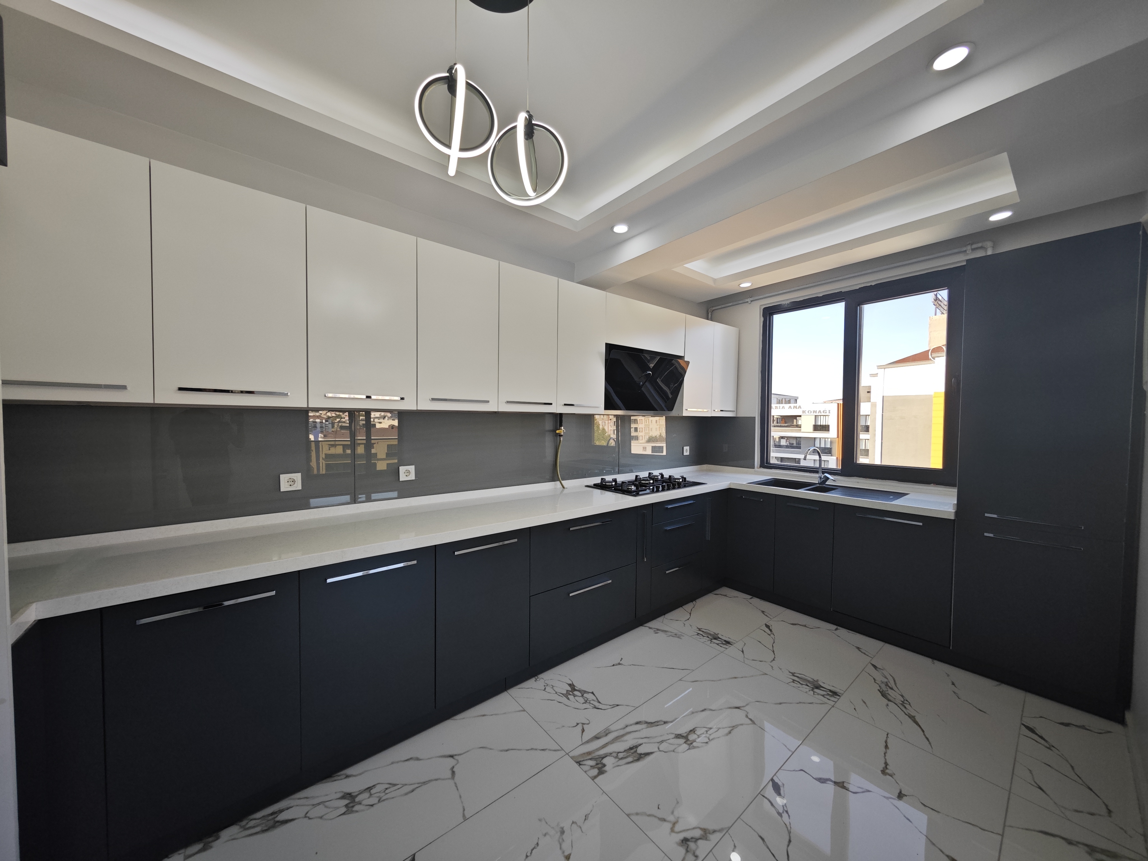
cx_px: 574
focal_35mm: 12
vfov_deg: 94.5
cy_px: 430
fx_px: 398
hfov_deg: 110.5
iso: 250
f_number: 1.8
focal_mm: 2.03
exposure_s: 1/234
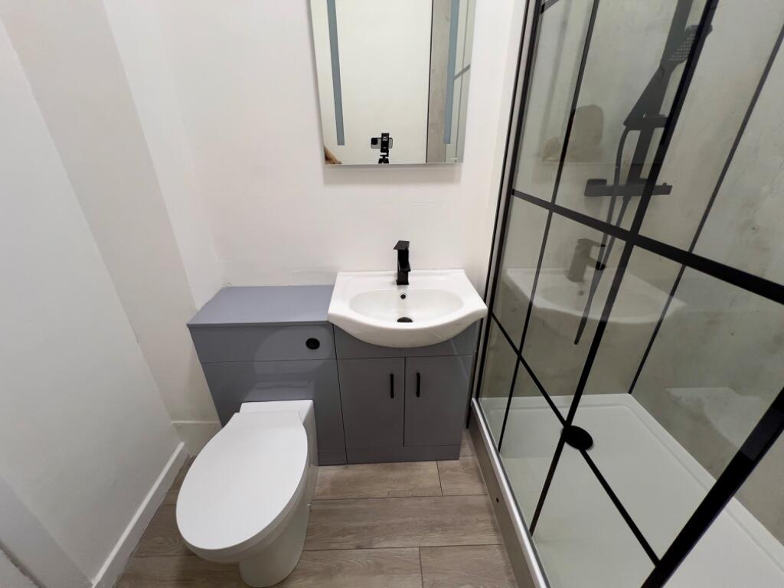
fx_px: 294
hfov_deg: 106.2
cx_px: 392
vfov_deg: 89.9
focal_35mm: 13
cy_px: 294
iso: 250
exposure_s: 1/50
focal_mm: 1.57
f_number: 1.8
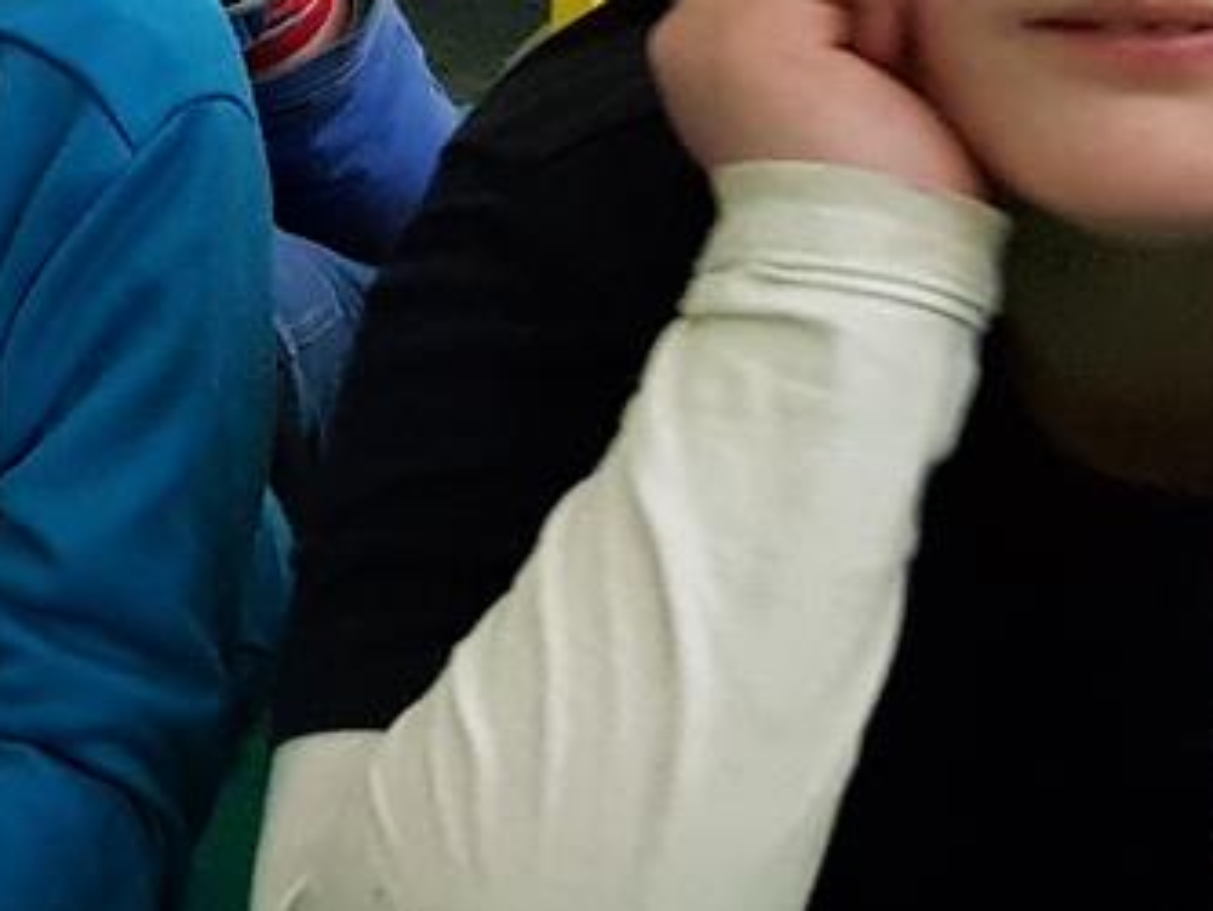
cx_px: -539
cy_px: 554
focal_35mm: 125
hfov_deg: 14.8
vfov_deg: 11.9
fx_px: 4382
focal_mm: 4.2
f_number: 1.7
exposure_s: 1/50
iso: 500
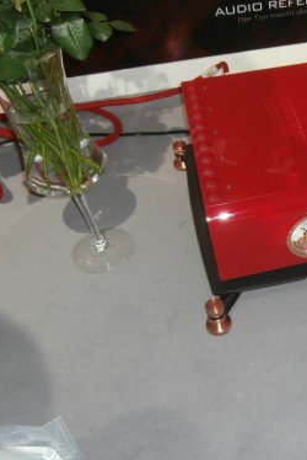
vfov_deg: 43.5
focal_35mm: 45
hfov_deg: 27.6
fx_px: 575
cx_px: 327
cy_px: 202
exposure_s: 1/30
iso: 200
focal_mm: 4.2
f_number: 3
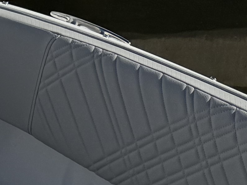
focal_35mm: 172
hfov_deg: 9.6
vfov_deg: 8.5
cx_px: -419
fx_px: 1227
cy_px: 251
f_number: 1.78
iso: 64
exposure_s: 1/14286
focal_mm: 6.76
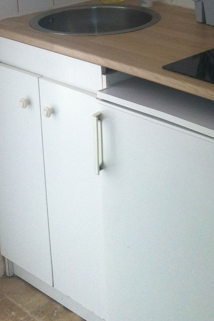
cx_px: 212
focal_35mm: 82
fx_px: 731
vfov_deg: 23.3
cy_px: -31
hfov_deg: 16.3
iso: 100
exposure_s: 1/60
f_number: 2.8
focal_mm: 3.85
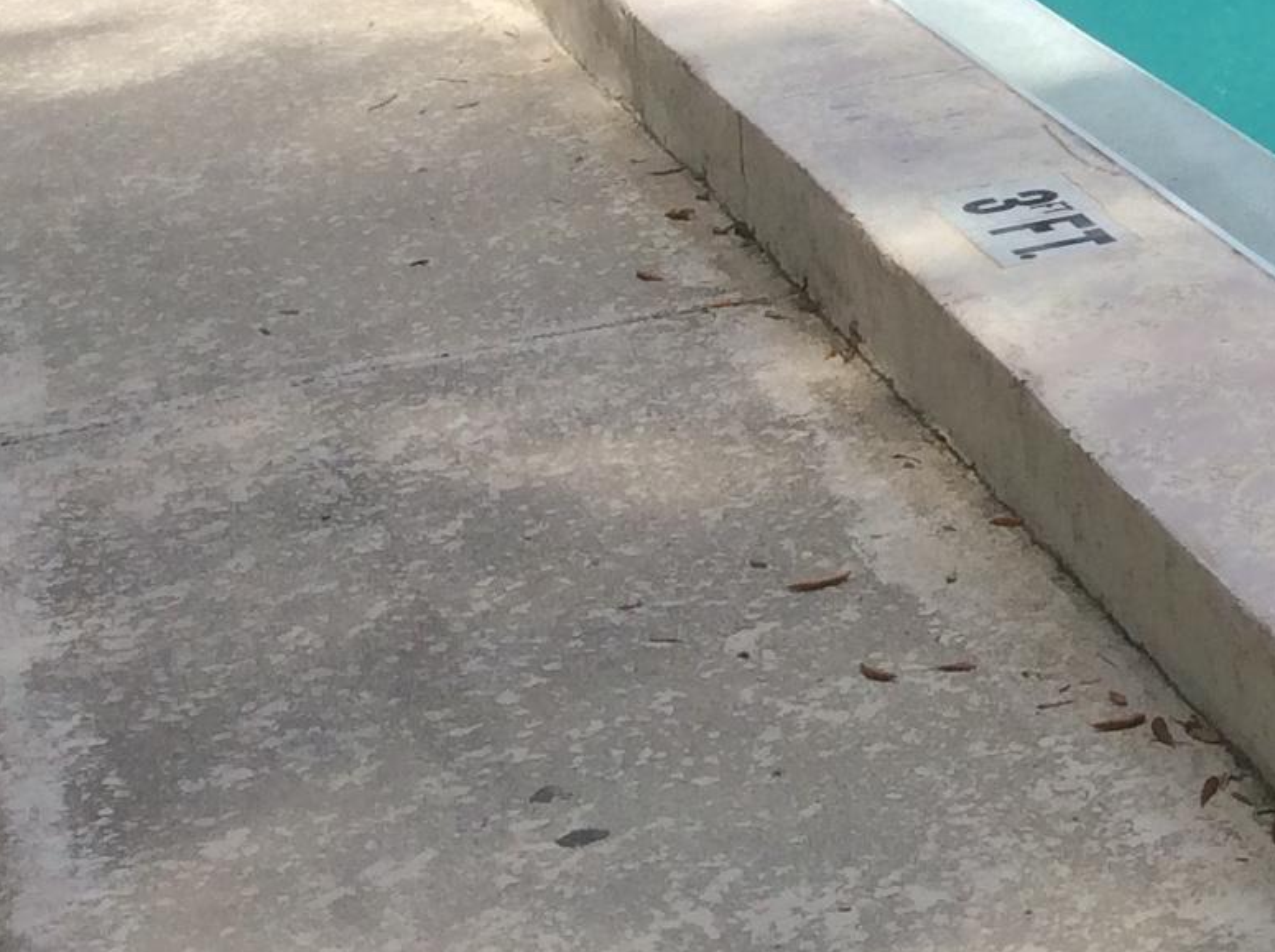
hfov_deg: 16.8
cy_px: -521
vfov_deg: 13.0
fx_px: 3936
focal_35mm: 107
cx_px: 1862
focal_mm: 3.3
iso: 32
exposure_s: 1/1144
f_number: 2.4
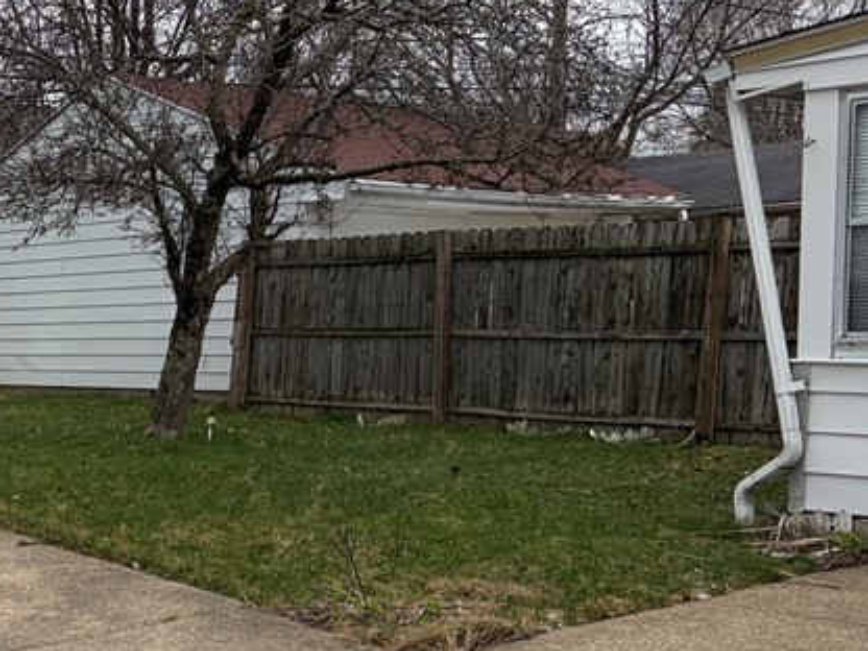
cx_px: -123
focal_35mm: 64
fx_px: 1605
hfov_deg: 27.3
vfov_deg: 22.8
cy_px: 457
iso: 50
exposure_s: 1/3831
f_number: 1.6
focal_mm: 5.96
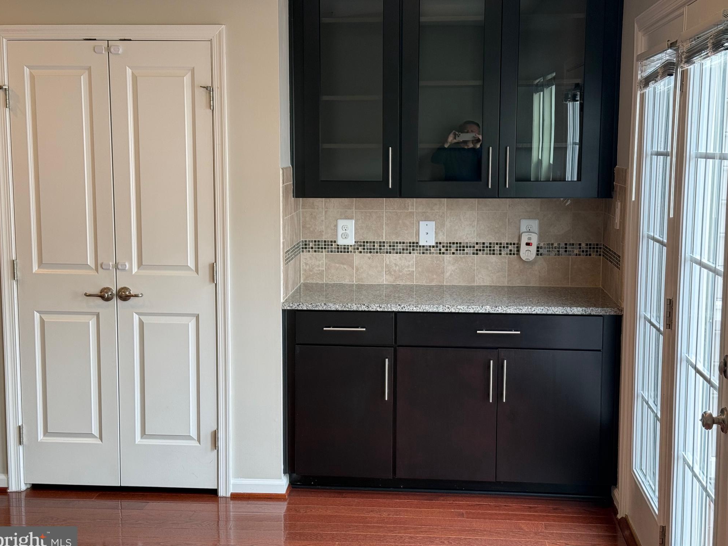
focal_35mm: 49
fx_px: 1031
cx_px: 358
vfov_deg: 29.7
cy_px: 278
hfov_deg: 38.9
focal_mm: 6.76
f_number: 1.78
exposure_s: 1/60
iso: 50
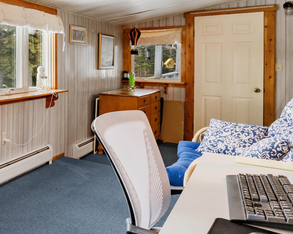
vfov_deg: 40.1
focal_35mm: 36
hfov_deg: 37.1
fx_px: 312
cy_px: 61
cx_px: -65
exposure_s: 1/1.67
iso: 64
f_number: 8
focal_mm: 10
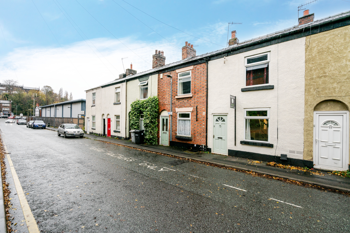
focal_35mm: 16
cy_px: 116
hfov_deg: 96.7
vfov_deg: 73.8
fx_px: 156
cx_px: 175
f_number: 7.1
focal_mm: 16
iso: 250
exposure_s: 1/100
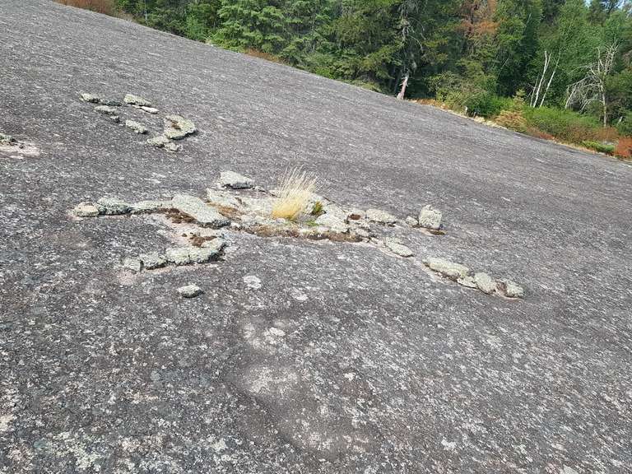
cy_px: 237
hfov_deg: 67.3
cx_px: 316
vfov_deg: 53.1
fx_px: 475
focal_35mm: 26
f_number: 1.7
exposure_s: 1/1192
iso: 50
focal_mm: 4.2
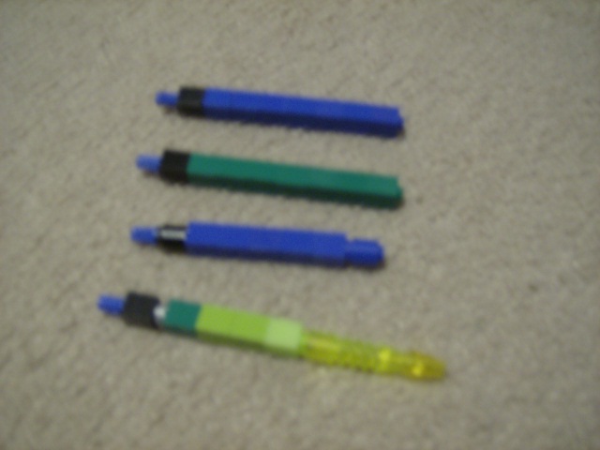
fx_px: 624
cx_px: 300
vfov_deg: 39.7
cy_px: 225
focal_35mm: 36
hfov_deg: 51.4
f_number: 2.8
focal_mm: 6
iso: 200
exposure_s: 1/2.95
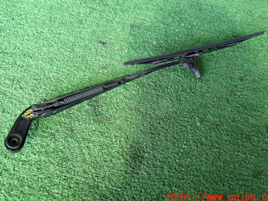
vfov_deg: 49.7
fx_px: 217
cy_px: 91
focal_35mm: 28
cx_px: 130
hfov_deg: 63.4
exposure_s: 1/30
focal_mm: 4.5
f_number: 2
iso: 400
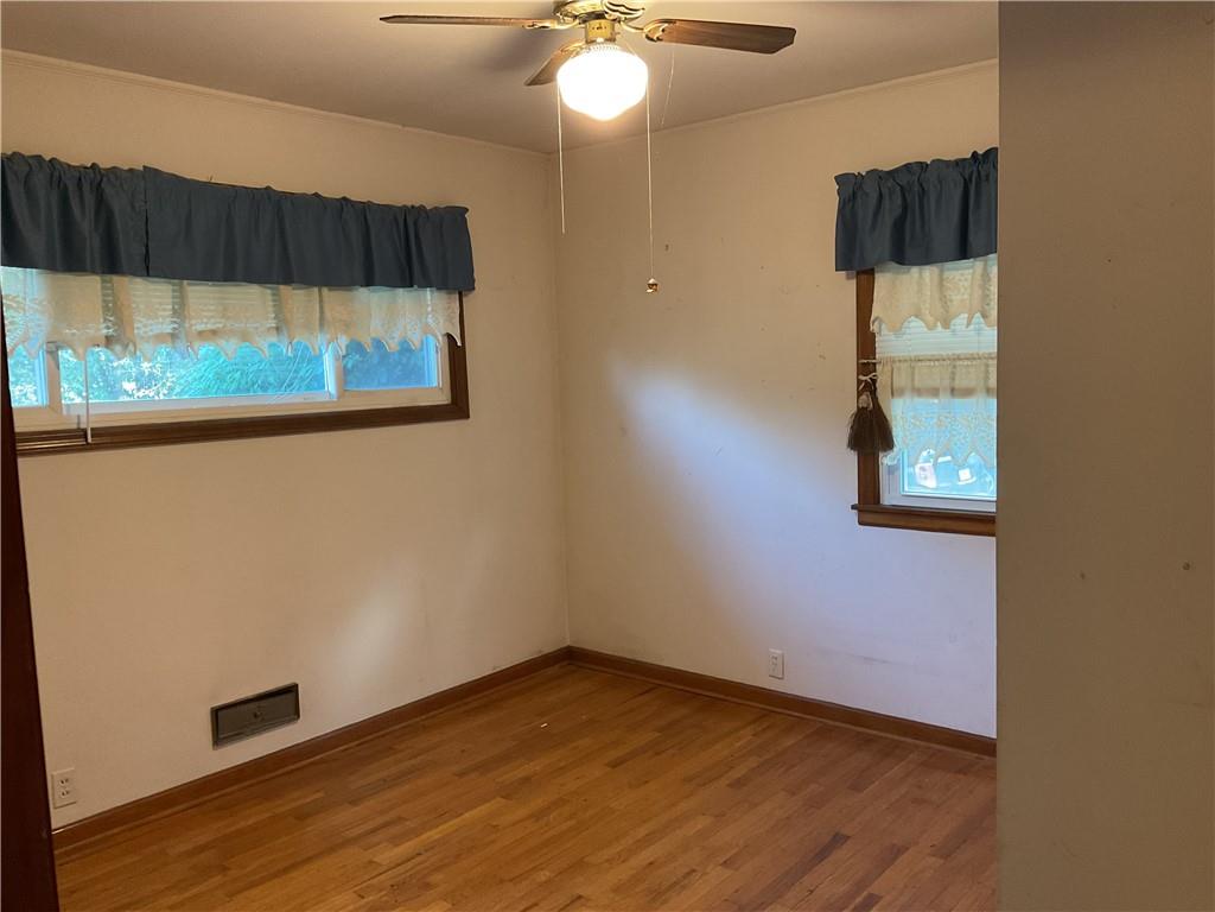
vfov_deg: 48.2
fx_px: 1018
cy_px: 456
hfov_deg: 61.7
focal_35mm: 29
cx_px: 608
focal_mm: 3
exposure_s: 1/40
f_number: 1.8
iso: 250
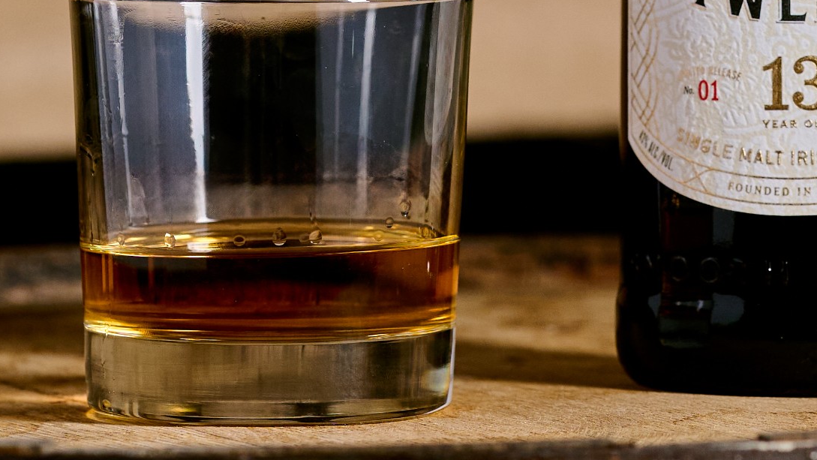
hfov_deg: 6.6
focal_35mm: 327
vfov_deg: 3.7
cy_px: -233
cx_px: 785
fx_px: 7085
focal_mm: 85
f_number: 4
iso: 400
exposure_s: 1/100
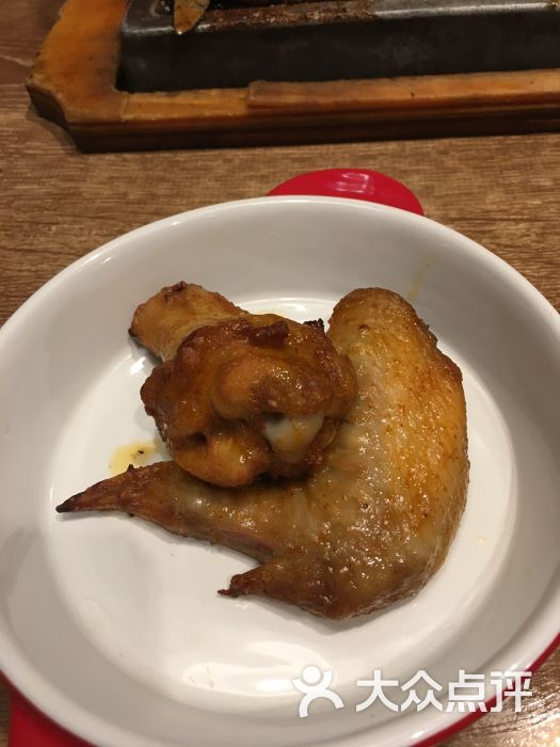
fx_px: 626
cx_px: 280
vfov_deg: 61.7
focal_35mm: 29
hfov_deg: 48.2
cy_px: 374
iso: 100
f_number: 2.2
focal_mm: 4.15
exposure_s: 1/33
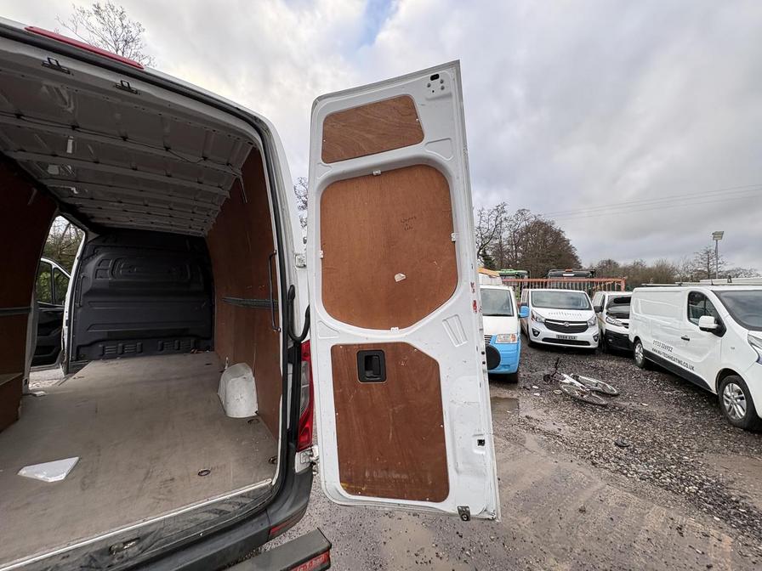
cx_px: 381
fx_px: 308
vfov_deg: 85.7
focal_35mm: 14
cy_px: 286
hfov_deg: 102.1
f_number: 2.2
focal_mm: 2.22
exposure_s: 1/118
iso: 40
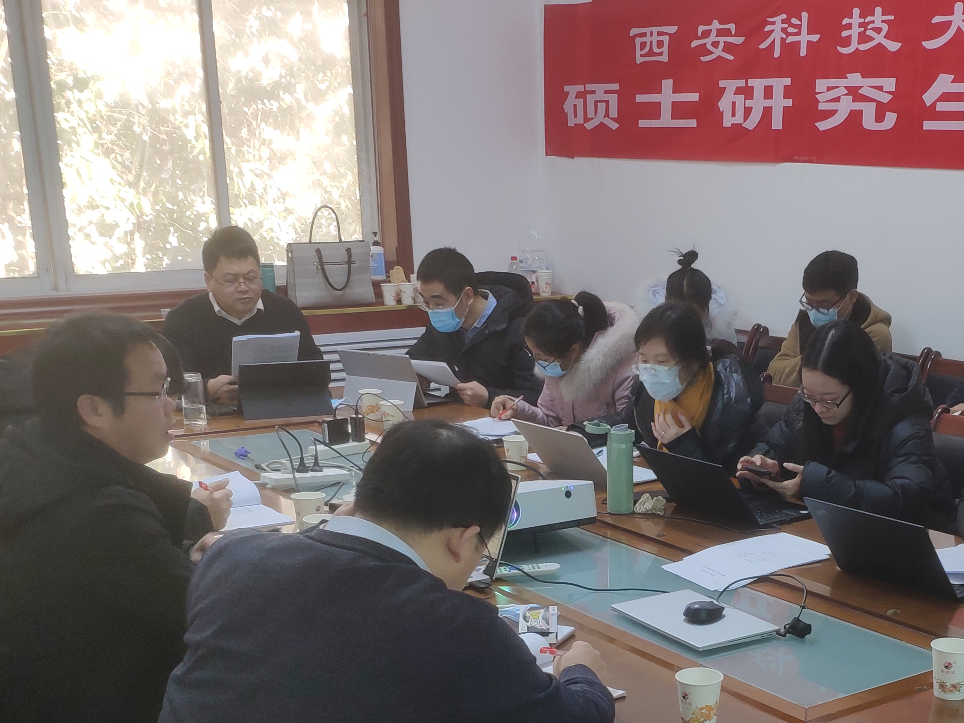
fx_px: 1114
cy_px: 656
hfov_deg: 45.7
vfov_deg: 33.9
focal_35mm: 40
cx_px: 679
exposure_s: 1/60
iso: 140
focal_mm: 4.22
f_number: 1.8
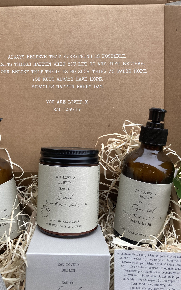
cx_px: 73
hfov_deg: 41.6
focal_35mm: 30
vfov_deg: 62.9
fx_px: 237
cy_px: 144
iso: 32
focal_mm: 3.99
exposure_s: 1/100
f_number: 1.8
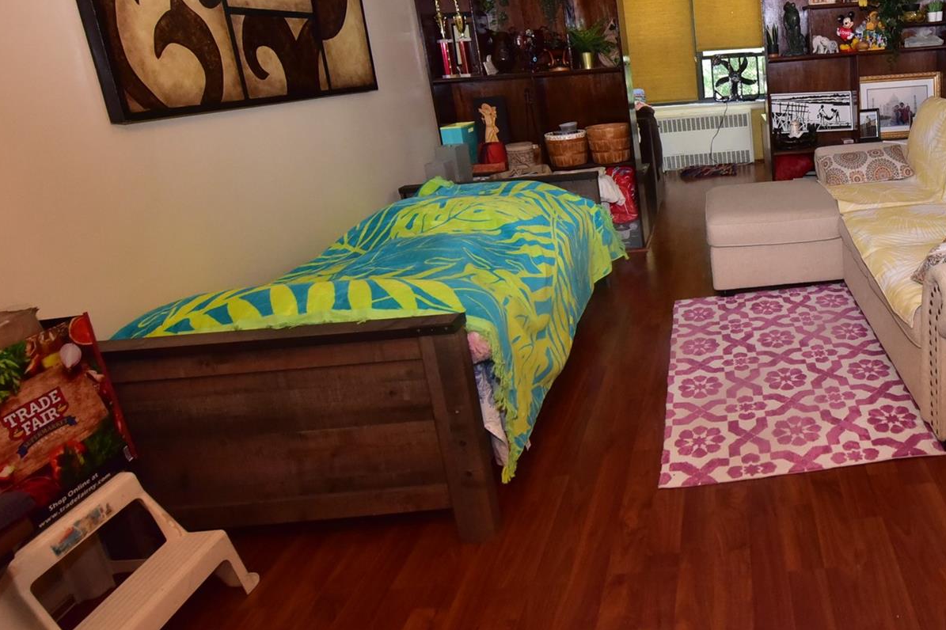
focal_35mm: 24
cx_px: 765
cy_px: 209
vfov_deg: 52.1
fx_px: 630
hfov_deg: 66.5
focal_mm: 14
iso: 3200
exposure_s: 1/60
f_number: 9
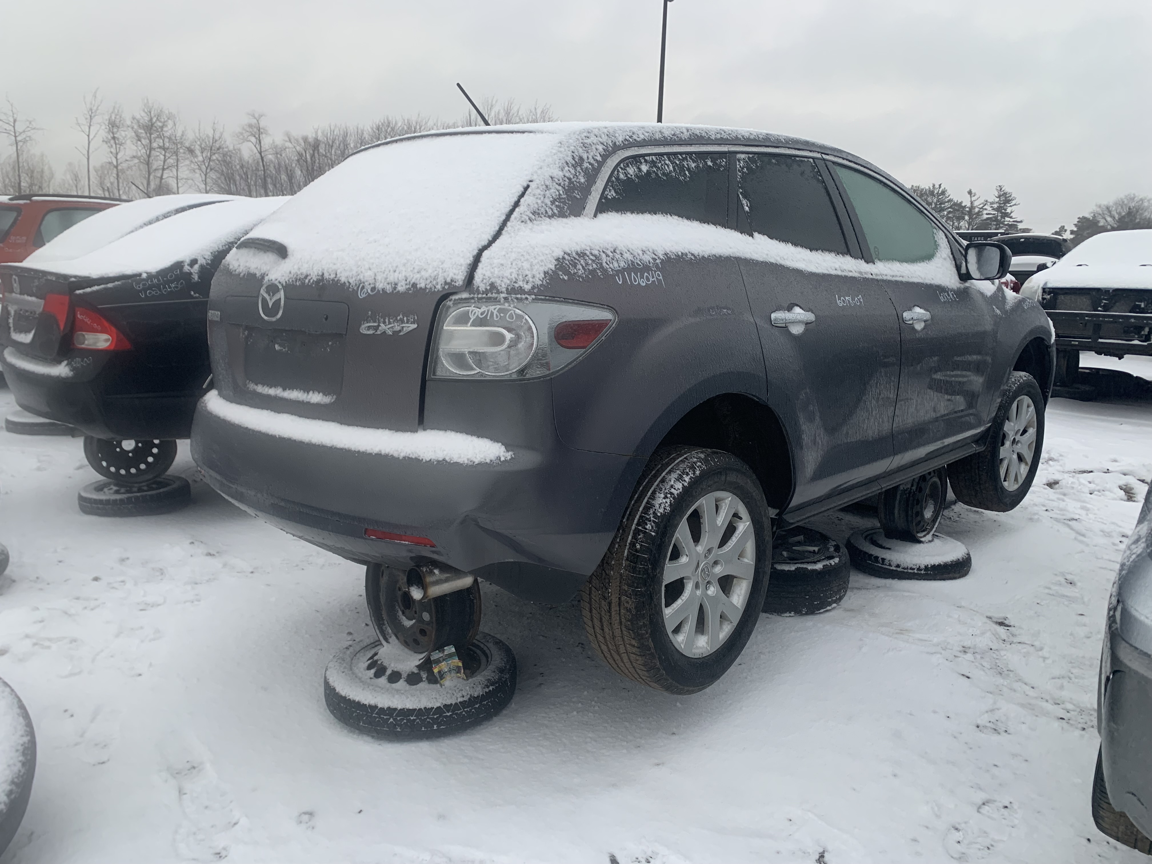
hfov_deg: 67.3
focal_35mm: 26
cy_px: 432
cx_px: 576
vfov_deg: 53.1
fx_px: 865
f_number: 1.8
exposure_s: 1/121
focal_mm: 4.25
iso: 80
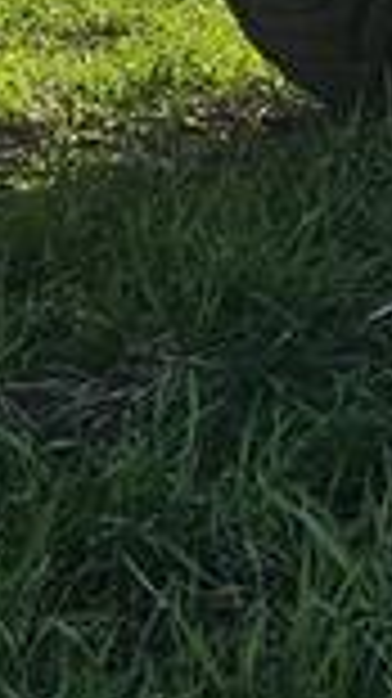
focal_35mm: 166
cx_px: 261
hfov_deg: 7.3
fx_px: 3072
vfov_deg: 11.6
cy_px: -712
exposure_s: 1/1789
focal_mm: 5.4
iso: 25
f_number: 1.8
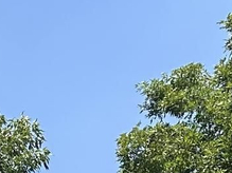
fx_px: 1273
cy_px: 496
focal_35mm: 190
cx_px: -194
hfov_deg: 9.8
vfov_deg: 7.1
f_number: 1.5
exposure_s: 1/2695
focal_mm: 5.7
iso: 50
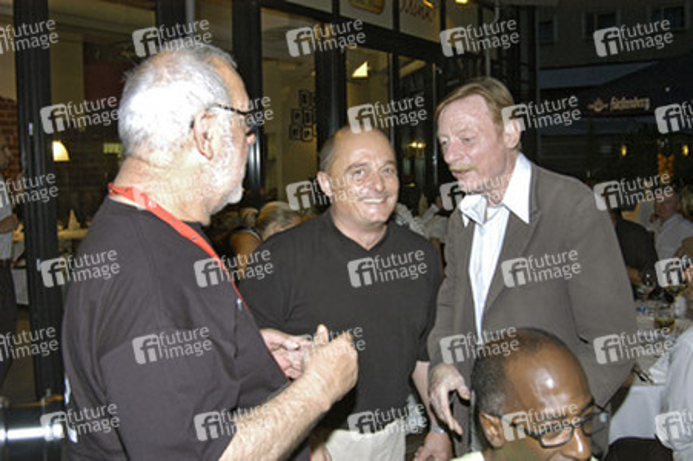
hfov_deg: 53.2
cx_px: 346
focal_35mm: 36
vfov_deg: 36.8
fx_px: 692
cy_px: 230
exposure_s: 1/40
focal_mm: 24
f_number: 5
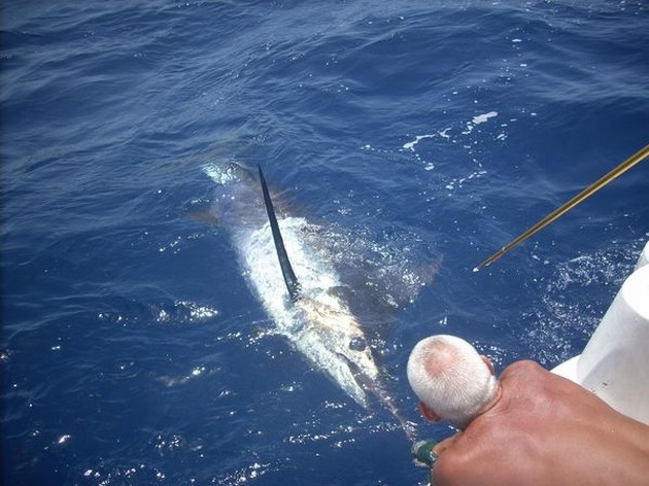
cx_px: 324
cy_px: 243
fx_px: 693
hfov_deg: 50.2
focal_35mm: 37
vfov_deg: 38.6
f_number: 5.6
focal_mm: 6.2
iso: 64
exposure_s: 1/201
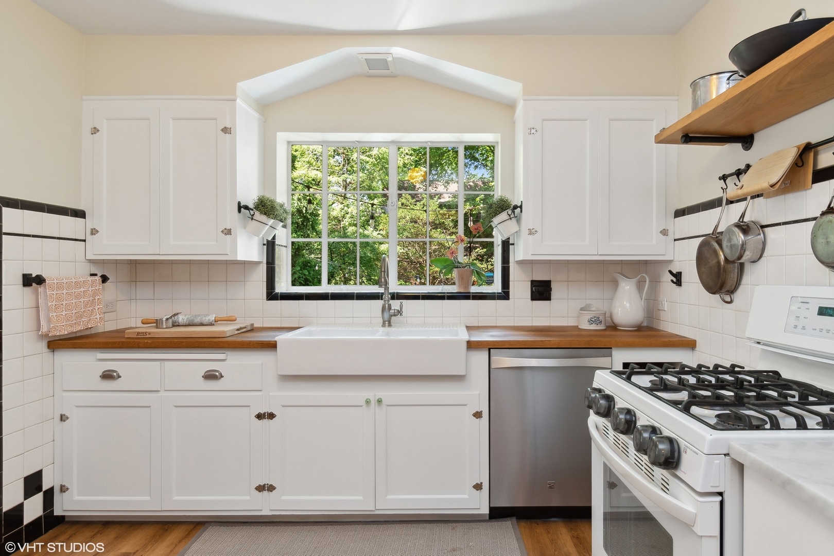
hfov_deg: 81.2
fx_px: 486
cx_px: 417
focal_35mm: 21
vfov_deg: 59.5
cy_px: 278
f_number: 8
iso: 250
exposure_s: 1/10
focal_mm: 14
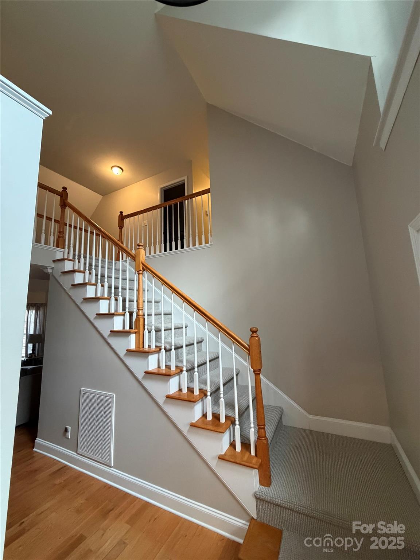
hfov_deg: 85.7
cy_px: 280
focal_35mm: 14
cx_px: 210
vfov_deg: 102.1
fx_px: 226
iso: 500
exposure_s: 1/60
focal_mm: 2.22
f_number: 2.2
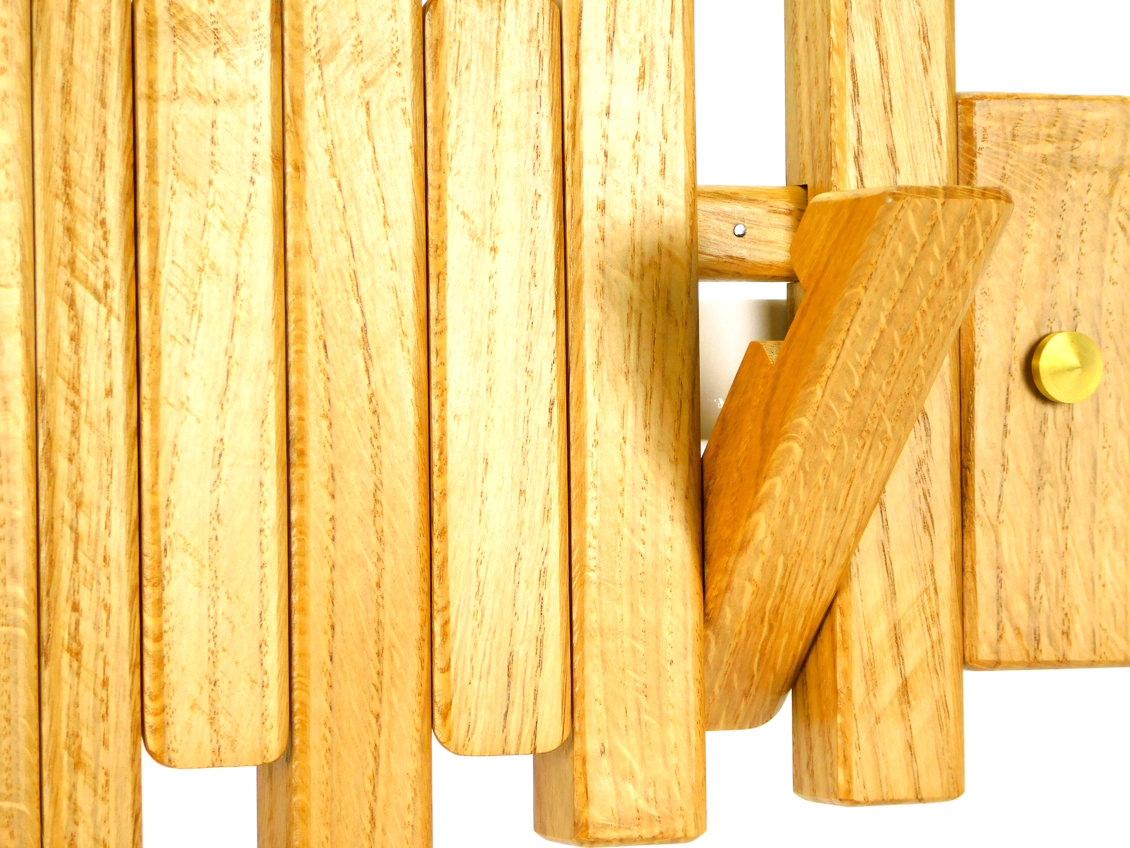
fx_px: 4374
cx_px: 565
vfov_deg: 11.1
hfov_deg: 14.7
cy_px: 424
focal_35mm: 134
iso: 125
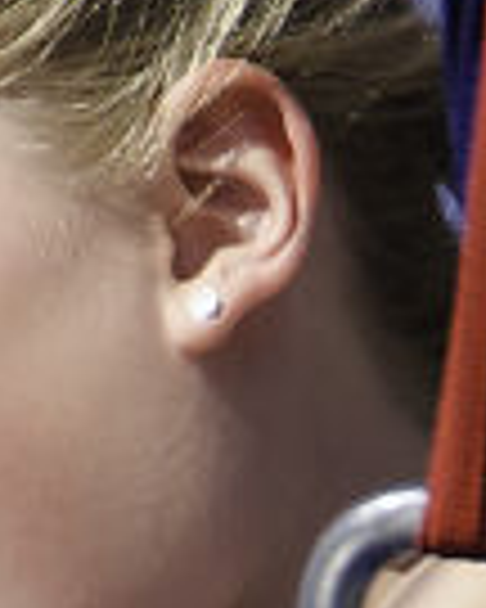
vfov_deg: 0.9
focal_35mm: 2196
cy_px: 1085
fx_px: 39483
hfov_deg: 0.7
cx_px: 198
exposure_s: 1/320
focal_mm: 200
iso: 100
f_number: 7.1
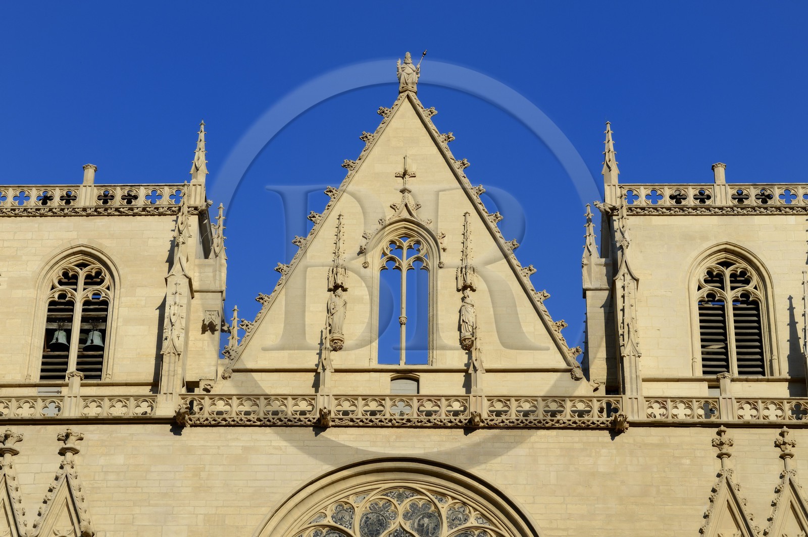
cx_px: 404
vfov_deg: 13.9
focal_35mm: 98
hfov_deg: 20.8
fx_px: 2198
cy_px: 268
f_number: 13
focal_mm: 98
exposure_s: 1/250
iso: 200
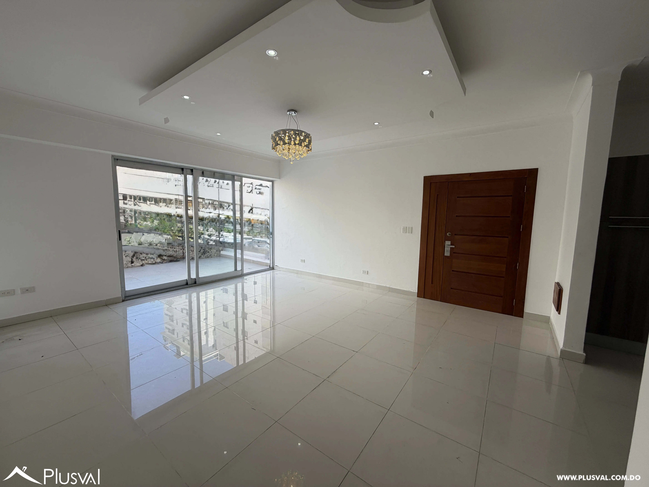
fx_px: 262
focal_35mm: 14
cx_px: 324
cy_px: 244
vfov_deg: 85.7
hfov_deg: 102.1
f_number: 2.2
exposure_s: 1/258
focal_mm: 2.22
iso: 40
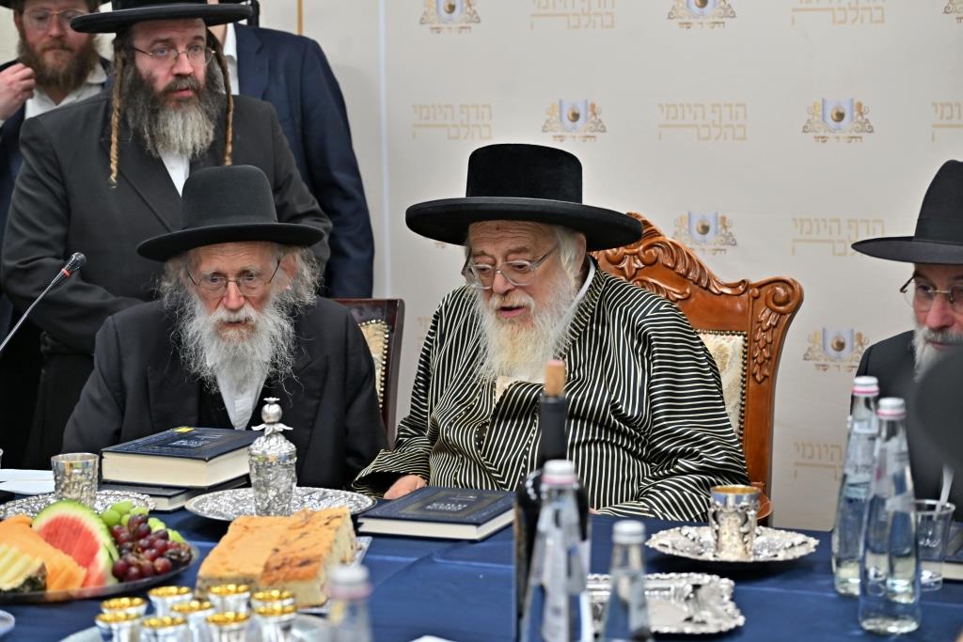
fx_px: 1953
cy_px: 321
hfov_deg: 27.7
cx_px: 482
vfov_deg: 18.7
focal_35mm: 73
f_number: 4
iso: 500
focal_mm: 73
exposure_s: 1/200
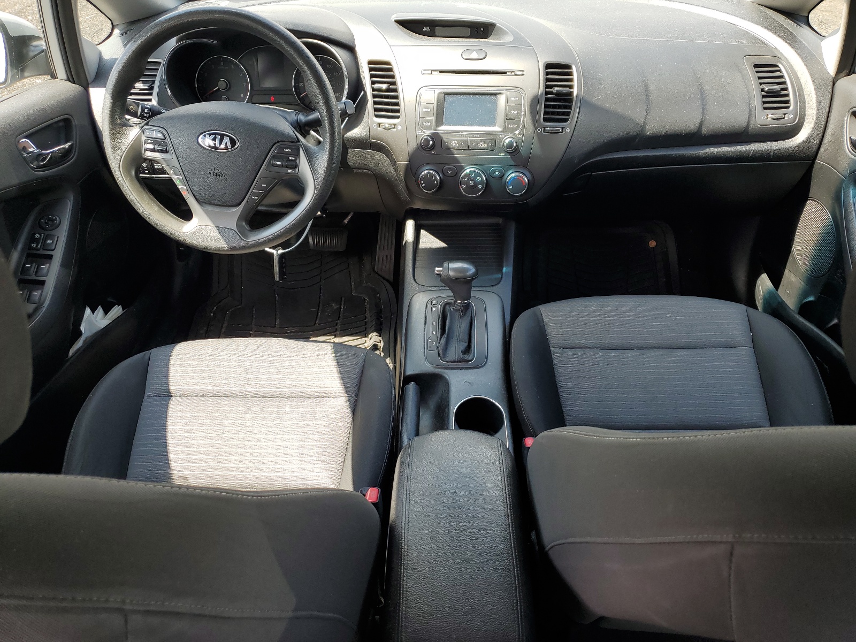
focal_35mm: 26
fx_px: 643
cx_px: 428
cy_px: 321
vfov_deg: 53.1
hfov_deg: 67.3
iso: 50
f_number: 1.5
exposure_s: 1/294
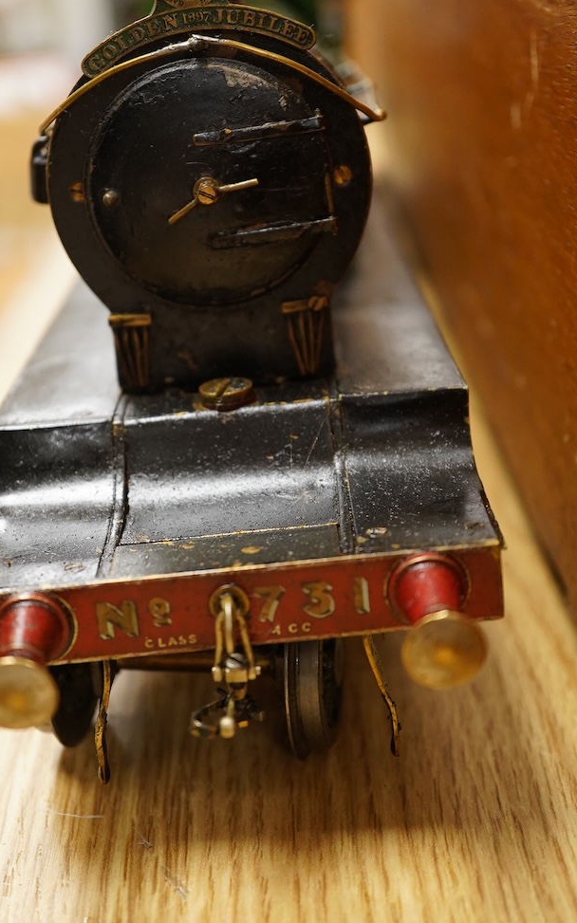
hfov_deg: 24.4
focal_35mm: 53
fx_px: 1334
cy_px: 409
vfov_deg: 38.1
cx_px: 239
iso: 2000
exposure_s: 1/125
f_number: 4
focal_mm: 30
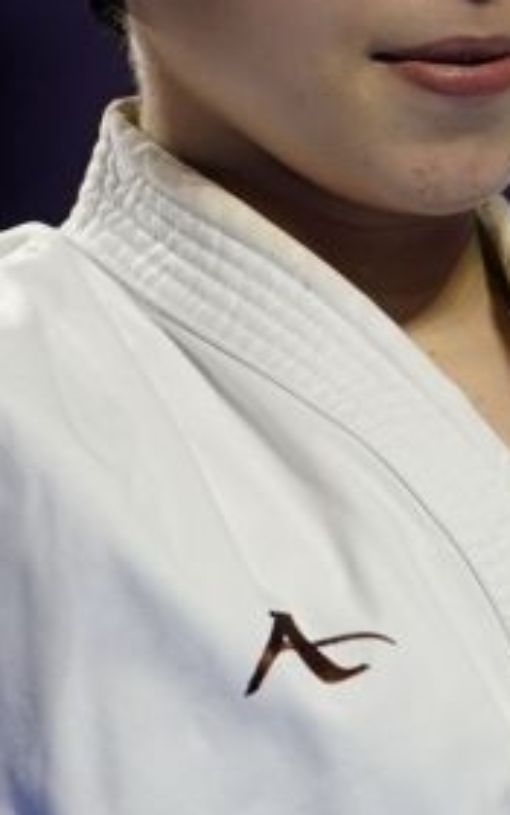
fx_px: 29133
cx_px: 423
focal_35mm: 1310
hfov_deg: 1.0
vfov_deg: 1.6
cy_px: 469
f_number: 2.8
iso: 500
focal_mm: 200
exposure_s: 1/500
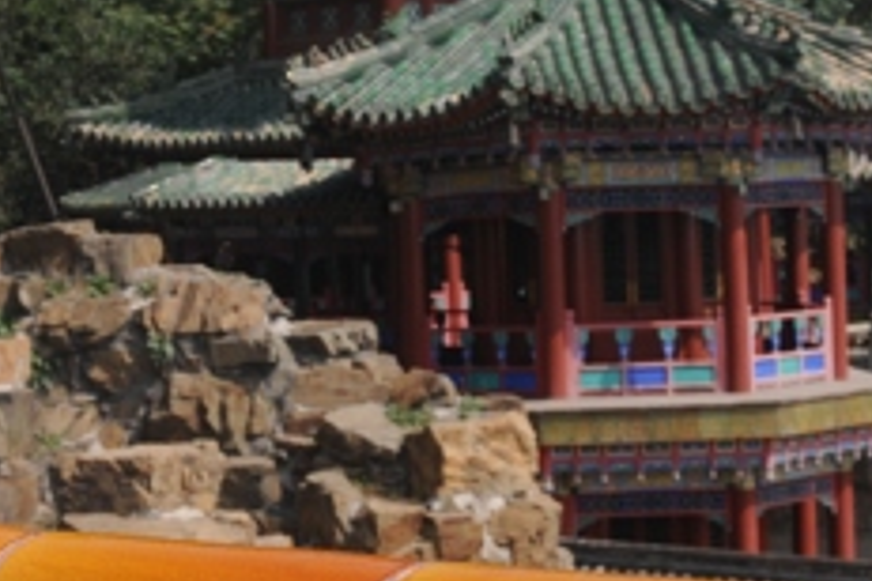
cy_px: 223
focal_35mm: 117
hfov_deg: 17.5
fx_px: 2834
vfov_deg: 11.7
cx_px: 317
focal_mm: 24
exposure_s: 1/400
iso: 200
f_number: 10
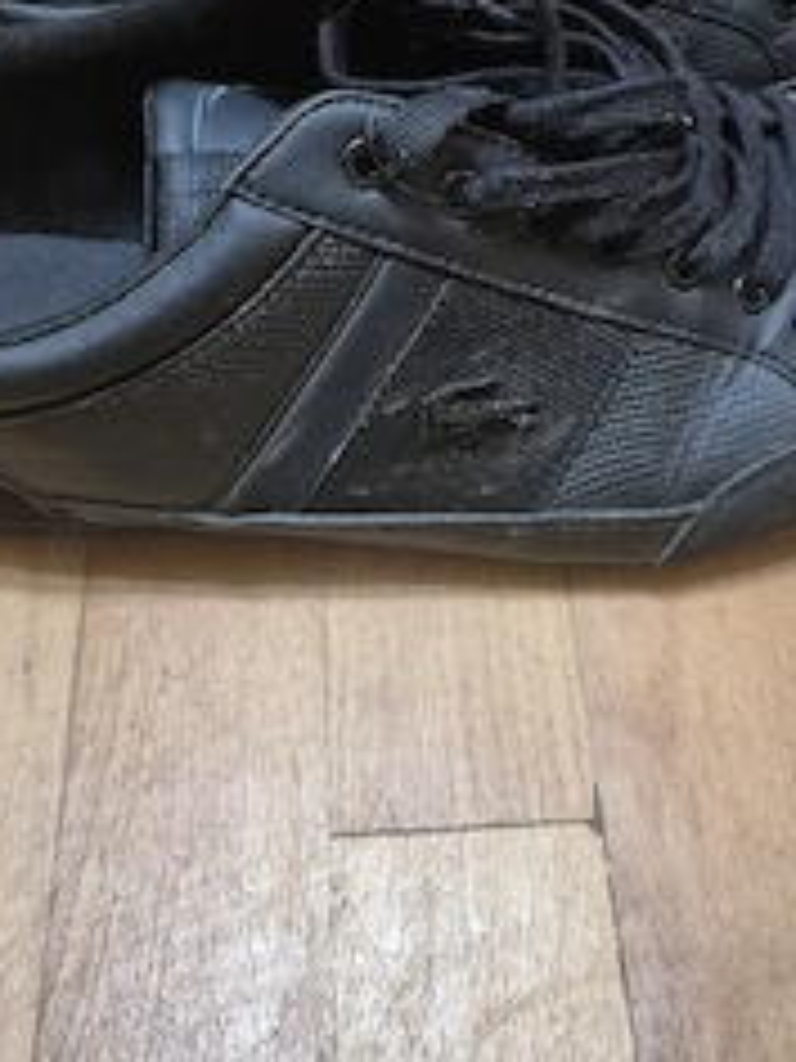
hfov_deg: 36.8
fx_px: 1196
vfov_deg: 46.7
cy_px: 315
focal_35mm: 39
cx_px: 400
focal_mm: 5.4
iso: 1250
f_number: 1.8
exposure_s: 1/50
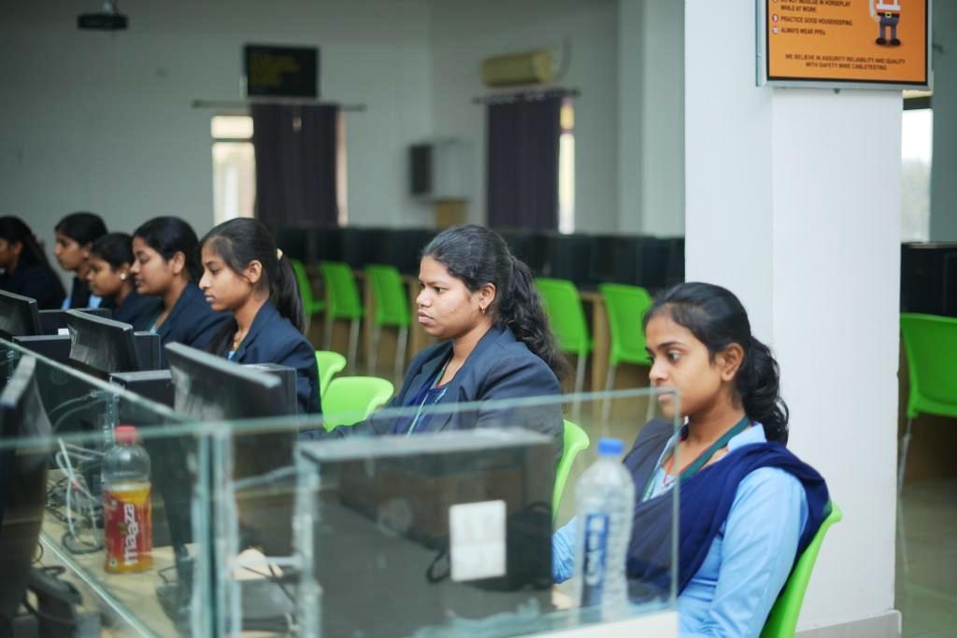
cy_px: 319
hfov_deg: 39.6
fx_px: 1329
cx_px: 478
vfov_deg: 27.0
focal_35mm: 50
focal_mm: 50
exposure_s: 1/160
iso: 160
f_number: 1.8
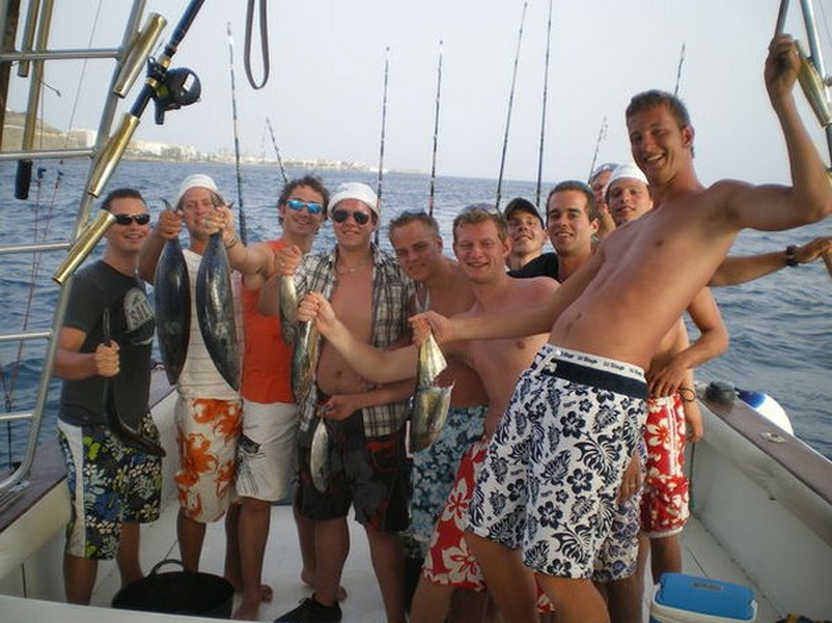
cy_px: 312
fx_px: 865
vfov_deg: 39.6
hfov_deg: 51.4
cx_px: 416
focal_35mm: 36
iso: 50
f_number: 3.1
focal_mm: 6.3
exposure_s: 1/160
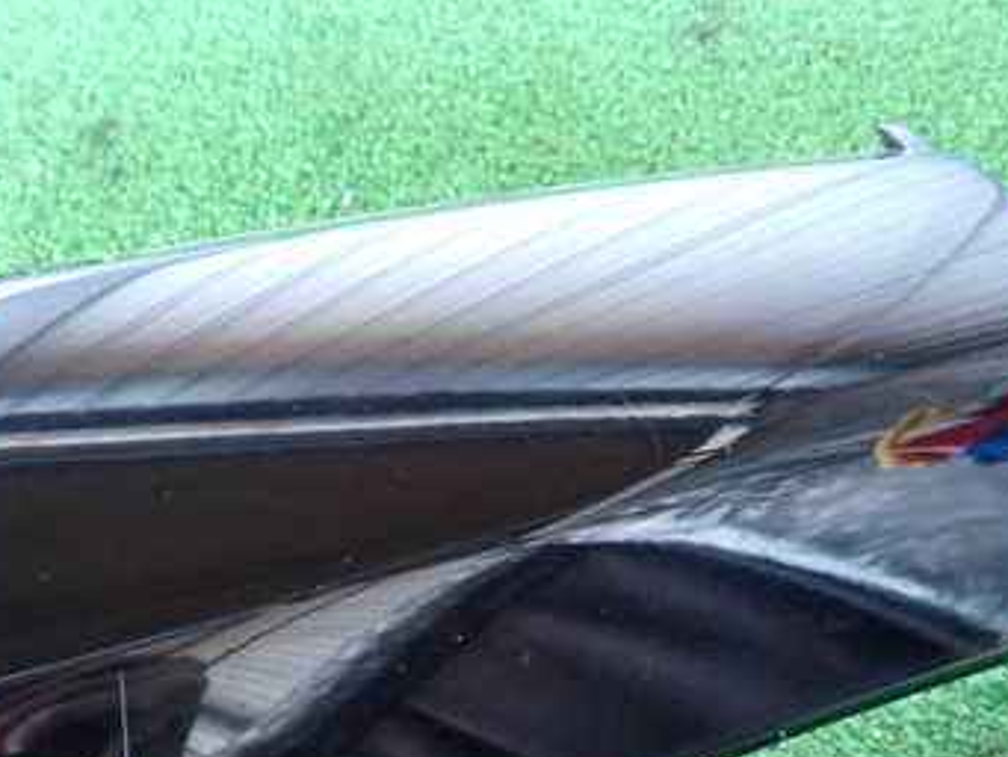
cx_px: 375
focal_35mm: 44
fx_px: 1282
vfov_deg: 32.6
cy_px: 517
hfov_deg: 42.6
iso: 640
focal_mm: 4.5
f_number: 2
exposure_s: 1/30
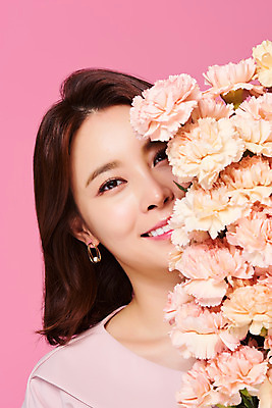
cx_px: 136
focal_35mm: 105
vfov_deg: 19.4
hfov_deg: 13.1
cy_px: 204
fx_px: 1189
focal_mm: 105
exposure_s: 1/125
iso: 64
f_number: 16
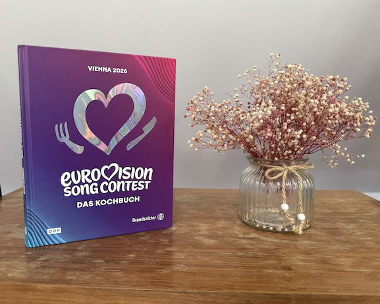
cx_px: 181
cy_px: 153
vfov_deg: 54.9
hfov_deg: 66.0
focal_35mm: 26
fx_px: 292
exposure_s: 1/121
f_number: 1.78
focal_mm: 6.76
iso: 64
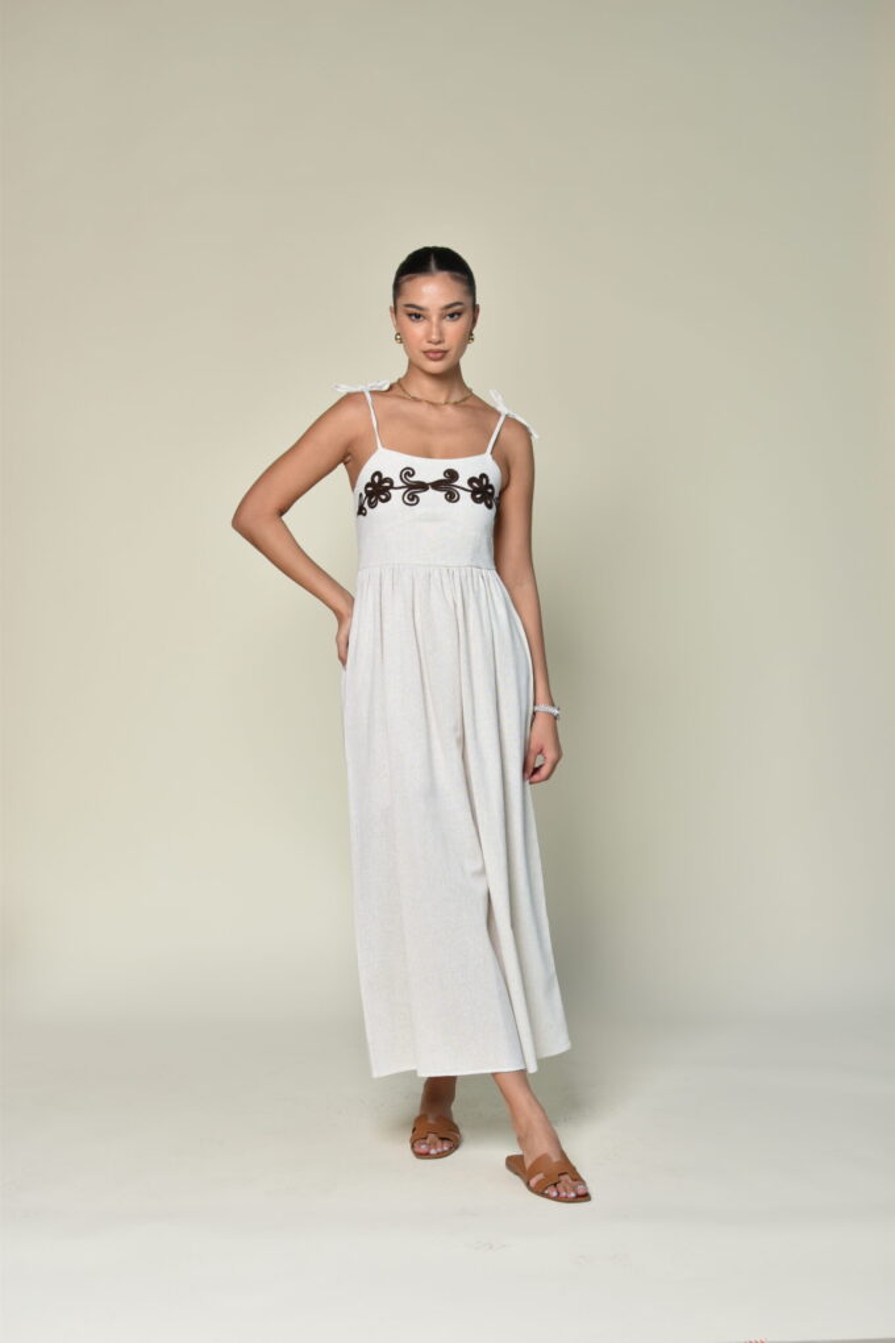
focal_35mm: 52
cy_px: 672
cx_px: 448
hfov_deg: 25.8
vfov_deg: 37.9
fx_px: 1958
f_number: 4
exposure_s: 1/200
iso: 100
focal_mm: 35
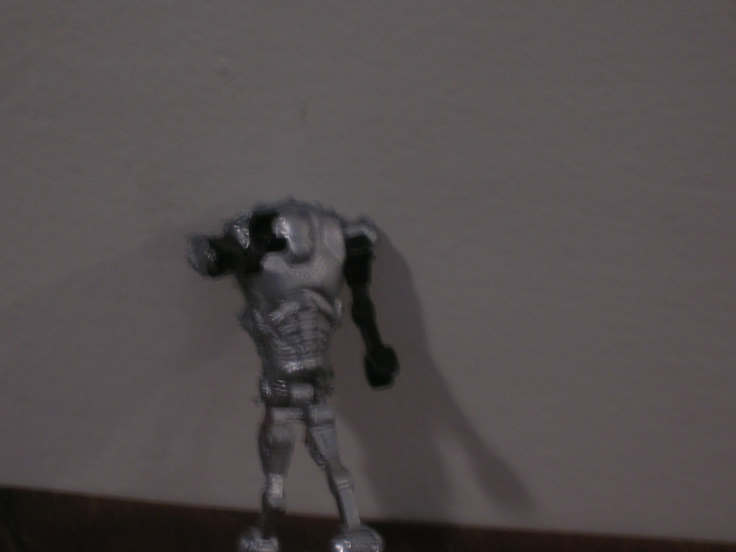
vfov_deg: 12.4
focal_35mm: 119
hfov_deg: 16.5
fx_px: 2530
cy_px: 307
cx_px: 334
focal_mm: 17.1
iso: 64
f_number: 4.9
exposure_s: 1/3.5
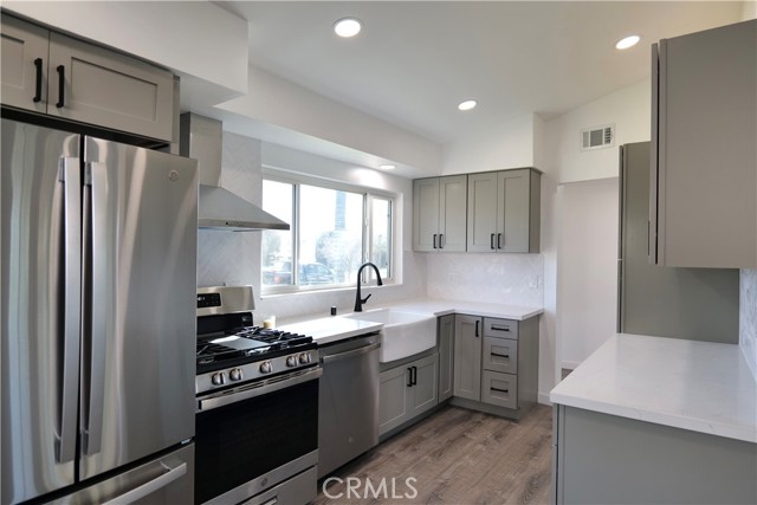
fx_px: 421
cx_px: 378
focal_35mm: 20
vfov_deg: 62.0
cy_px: 252
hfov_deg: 84.0
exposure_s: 1/80
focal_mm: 20
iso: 100
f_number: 3.5
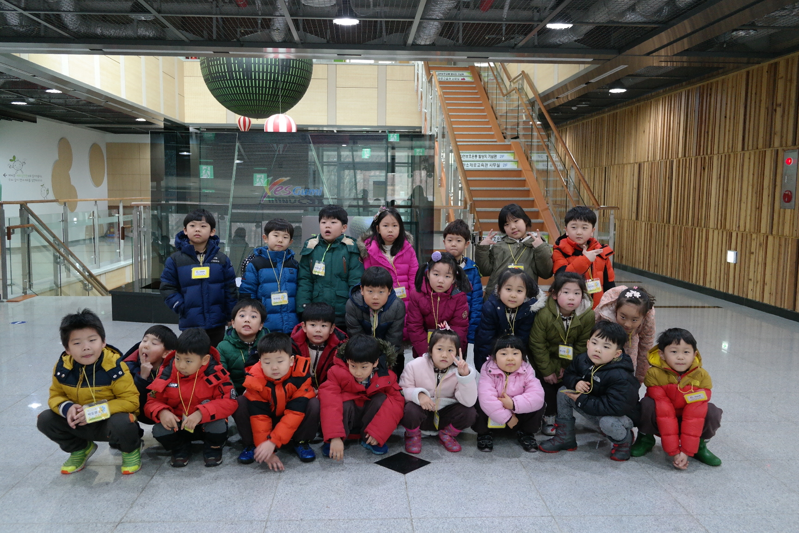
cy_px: 266
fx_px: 666
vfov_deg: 43.6
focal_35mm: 30
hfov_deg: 61.9
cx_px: 400
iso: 800
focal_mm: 20
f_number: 3.5
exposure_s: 1/40
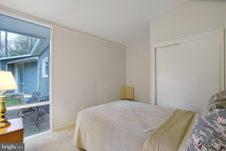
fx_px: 100
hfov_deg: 96.7
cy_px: 76
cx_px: 113
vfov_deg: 73.7
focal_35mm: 16
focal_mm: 16
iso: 1250
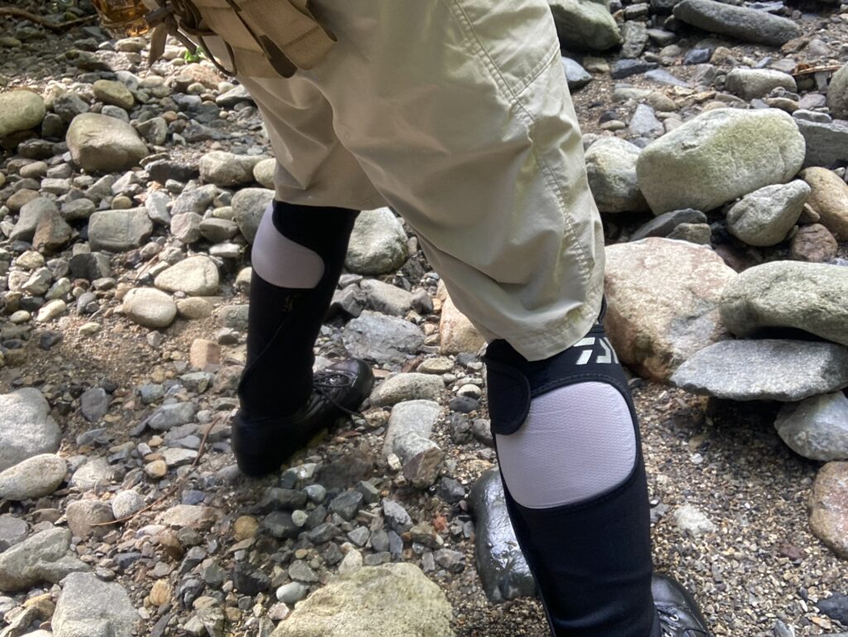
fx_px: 784
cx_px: 424
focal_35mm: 32
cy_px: 318
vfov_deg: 44.2
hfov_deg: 56.8
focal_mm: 2.87
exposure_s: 1/60
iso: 100
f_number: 2.2
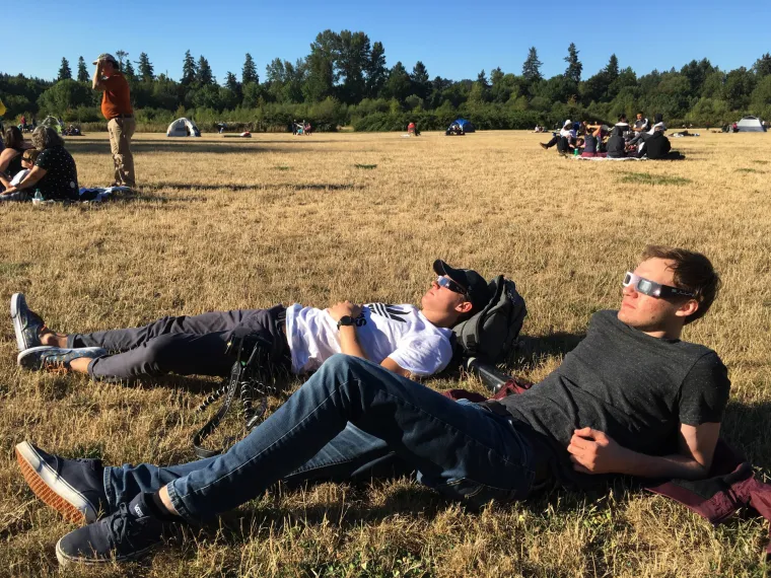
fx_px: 646
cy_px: 289
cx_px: 386
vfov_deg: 48.2
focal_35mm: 29
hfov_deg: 61.7
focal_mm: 4.15
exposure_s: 1/1166
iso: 25
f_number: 2.2
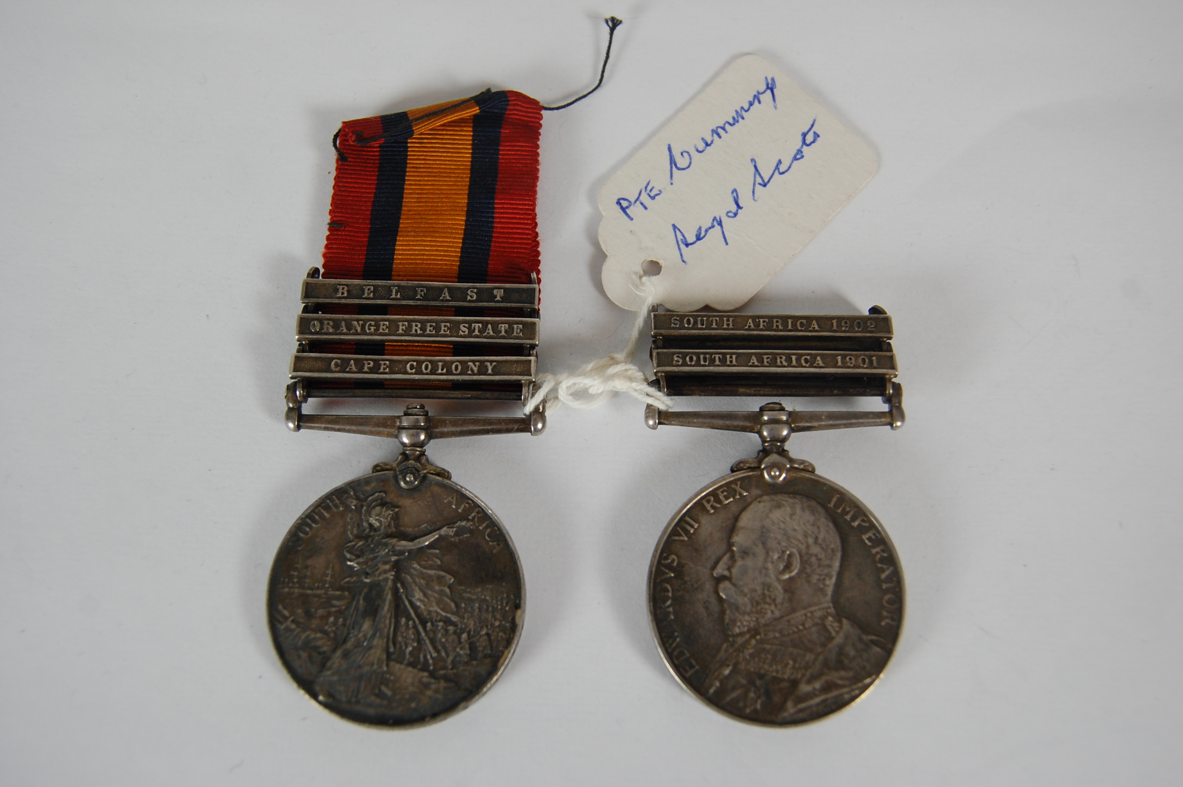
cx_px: 592
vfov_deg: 31.8
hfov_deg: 46.4
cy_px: 394
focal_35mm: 42
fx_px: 1379
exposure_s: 1/60
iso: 400
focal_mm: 28
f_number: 5.6
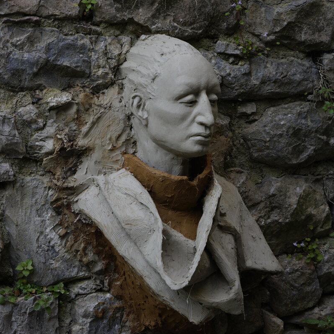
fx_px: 982
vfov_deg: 19.3
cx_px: 171
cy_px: 167
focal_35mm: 90
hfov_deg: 19.3
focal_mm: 70
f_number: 5.6
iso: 640
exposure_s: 1/80
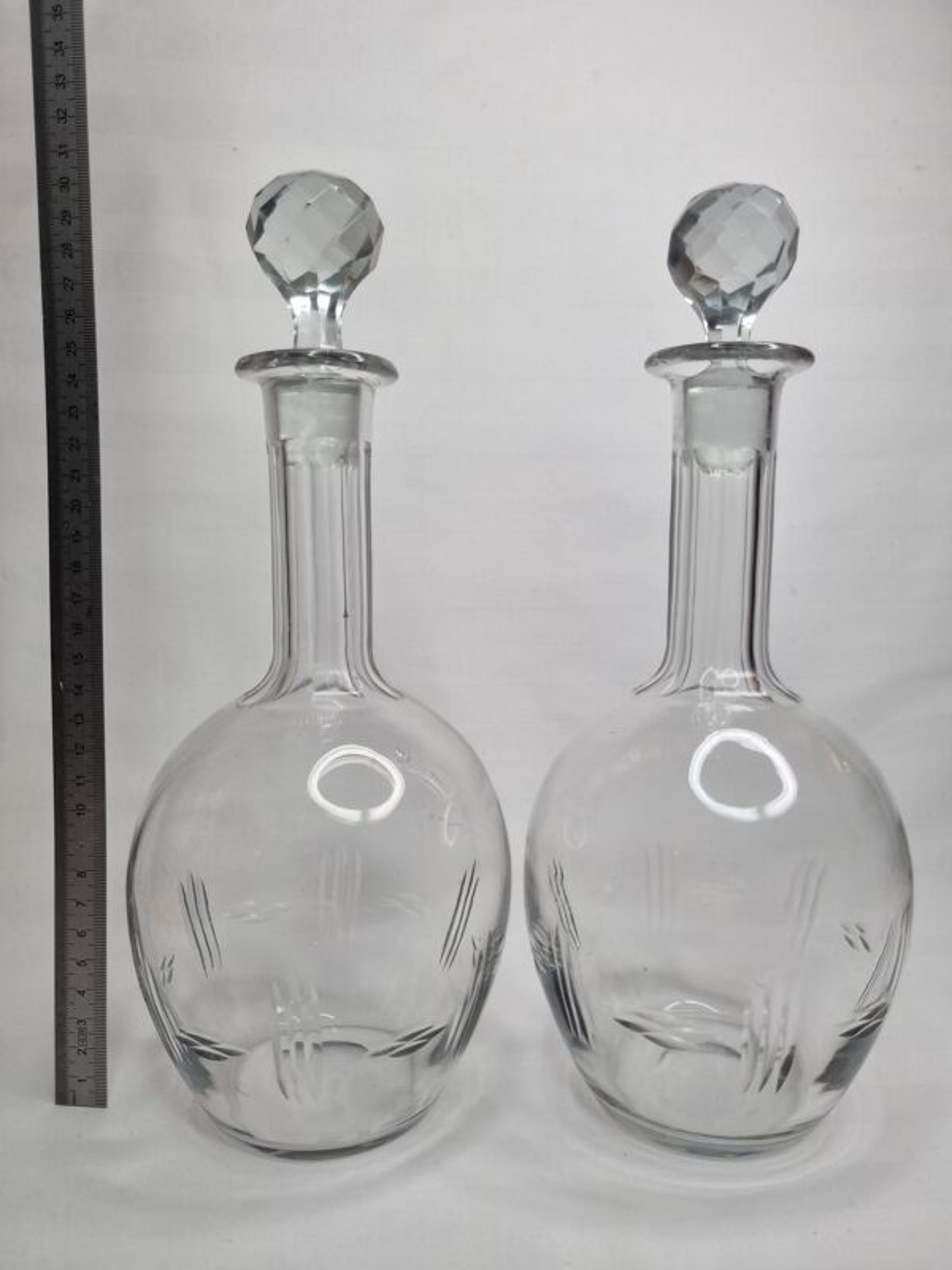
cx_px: 476
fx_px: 953
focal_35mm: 26
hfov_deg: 53.1
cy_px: 635
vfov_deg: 67.3
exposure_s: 1/351
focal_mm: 5.4
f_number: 1.8
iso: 50
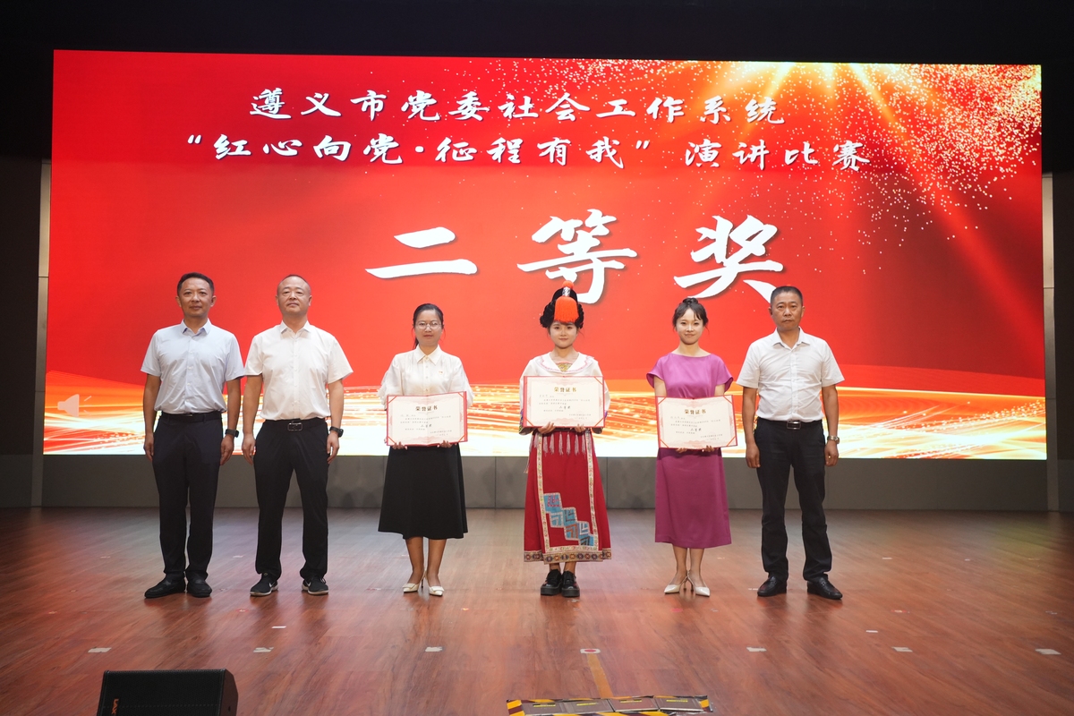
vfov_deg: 37.9
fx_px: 1044
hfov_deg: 54.4
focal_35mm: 35
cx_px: 537
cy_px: 358
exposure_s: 1/160
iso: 3200
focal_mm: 35
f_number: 6.3
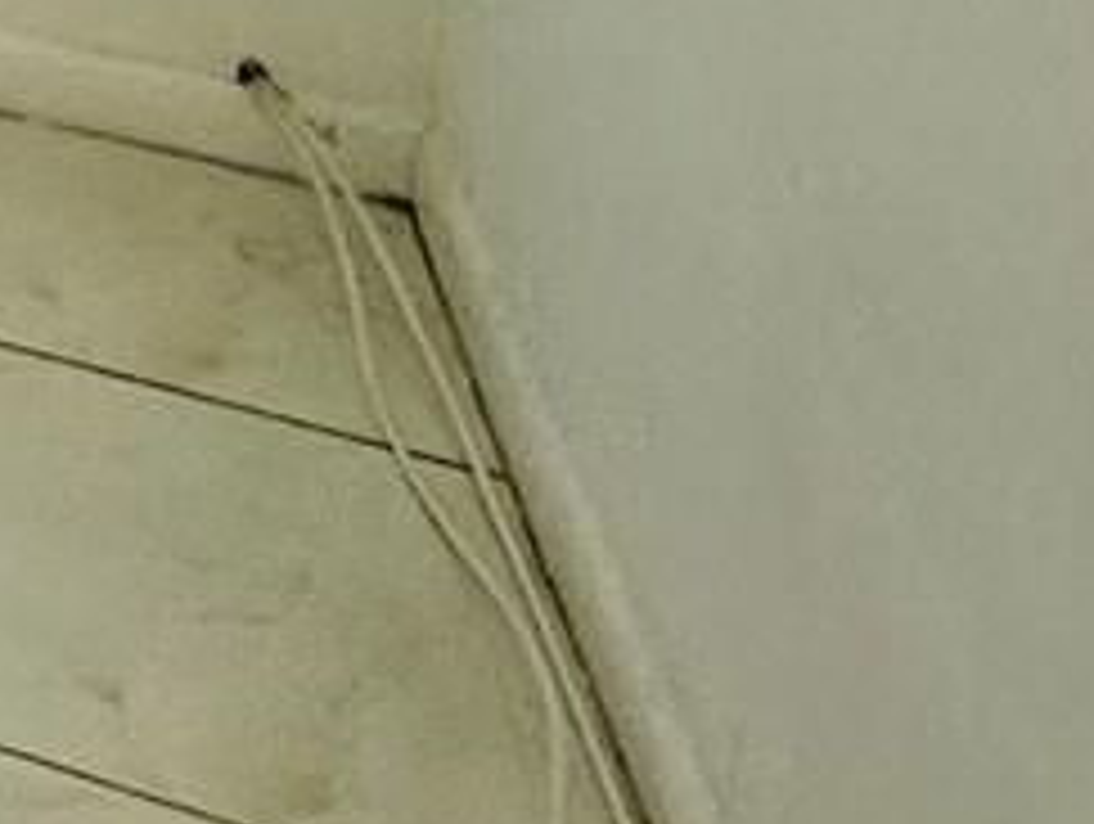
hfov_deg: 10.7
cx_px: -2386
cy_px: -1315
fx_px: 2912
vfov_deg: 12.0
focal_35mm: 92
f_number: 2.2
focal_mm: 2.22
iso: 50
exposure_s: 1/99
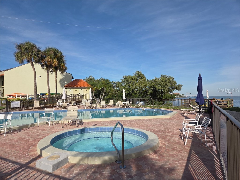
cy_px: 90
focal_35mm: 23
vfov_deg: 58.9
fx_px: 159
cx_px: 120
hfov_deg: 73.9
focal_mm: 5.4
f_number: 1.8
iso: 25
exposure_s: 1/2913
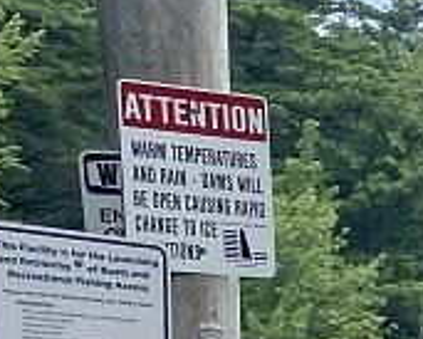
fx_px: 1904
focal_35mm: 152
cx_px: 1190
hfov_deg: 10.1
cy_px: 683
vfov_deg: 9.5
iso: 32
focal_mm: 4.25
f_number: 1.8
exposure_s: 1/3040
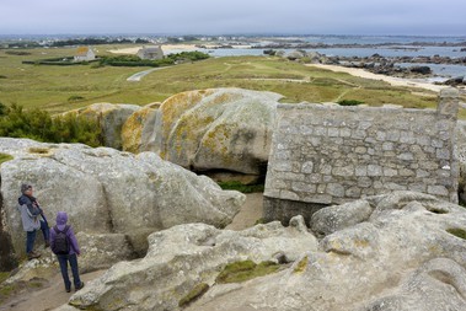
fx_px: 401
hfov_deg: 60.3
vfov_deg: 42.3
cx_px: 229
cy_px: 167
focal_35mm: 31
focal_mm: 18.5
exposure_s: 1/800
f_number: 5.6
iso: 200
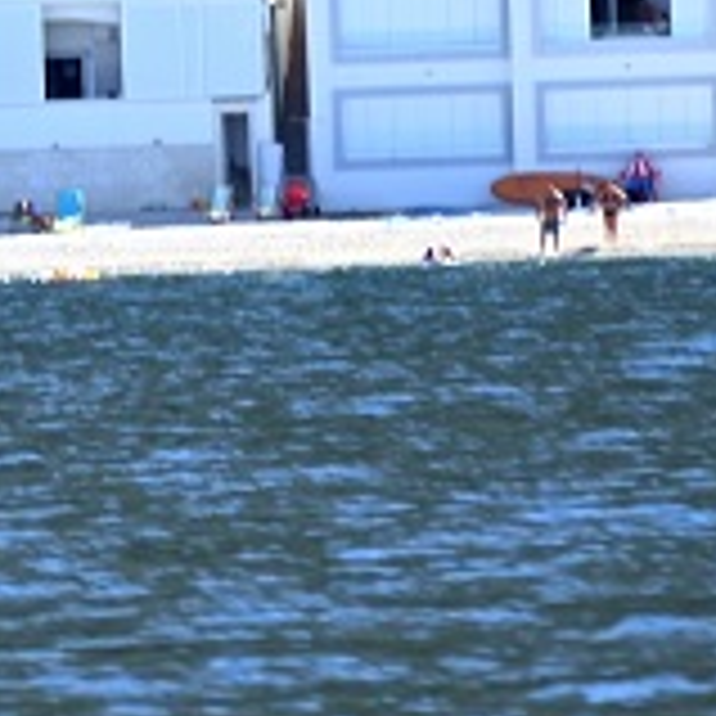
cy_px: -777
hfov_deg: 1.2
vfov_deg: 1.2
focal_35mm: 1445
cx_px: -968
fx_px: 33815
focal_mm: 270
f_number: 5.6
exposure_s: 1/320
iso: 200
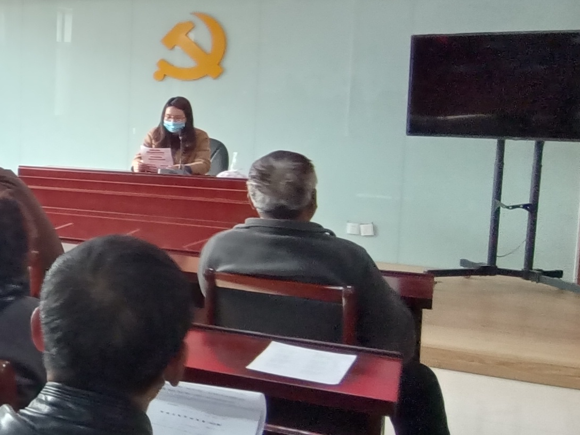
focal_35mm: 51
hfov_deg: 30.7
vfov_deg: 28.5
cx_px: -146
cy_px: 170
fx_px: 855
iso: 272
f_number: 2.4
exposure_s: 1/33.3
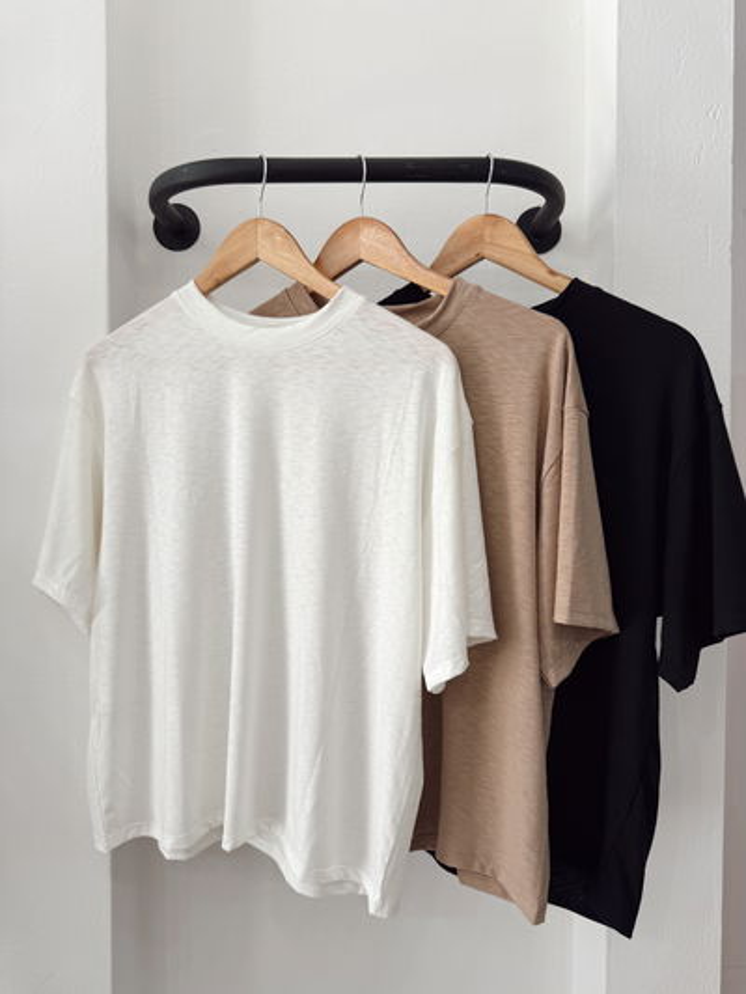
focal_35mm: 24
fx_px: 689
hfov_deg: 56.8
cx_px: 373
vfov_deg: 71.6
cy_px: 497
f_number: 1.78
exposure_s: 1/256
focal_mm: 6.76
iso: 64
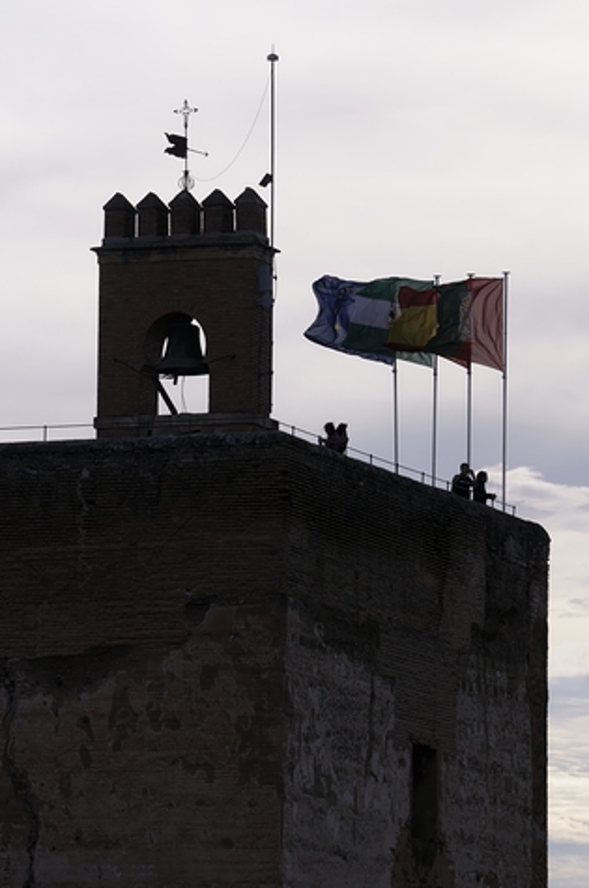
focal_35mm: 237
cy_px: 432
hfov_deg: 5.8
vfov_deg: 8.7
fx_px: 5828
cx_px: 303
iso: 250
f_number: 6.3
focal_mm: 125
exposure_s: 1/2000
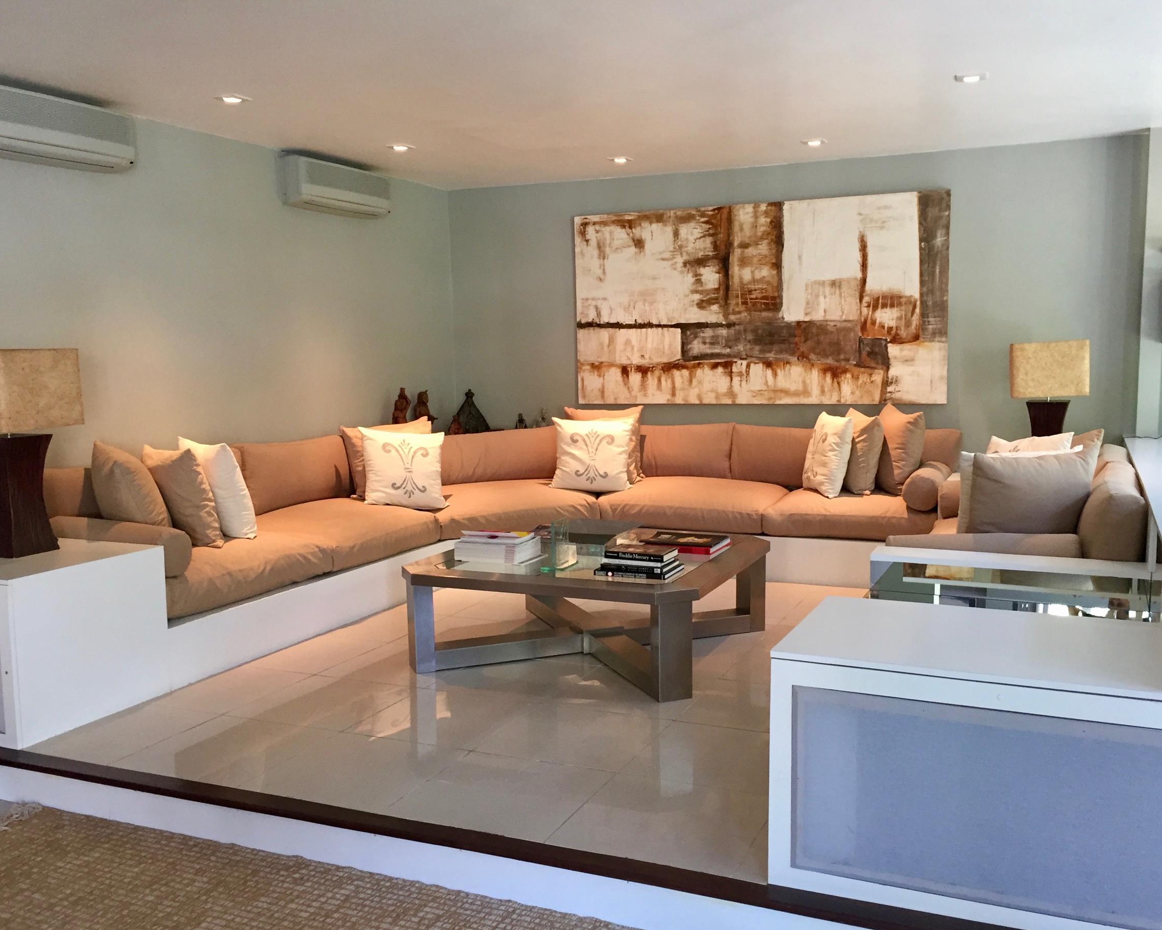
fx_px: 1066
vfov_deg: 47.1
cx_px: 607
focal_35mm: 31
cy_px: 474
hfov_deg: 57.2
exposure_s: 1/30
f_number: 2.2
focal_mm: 4.15
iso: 125
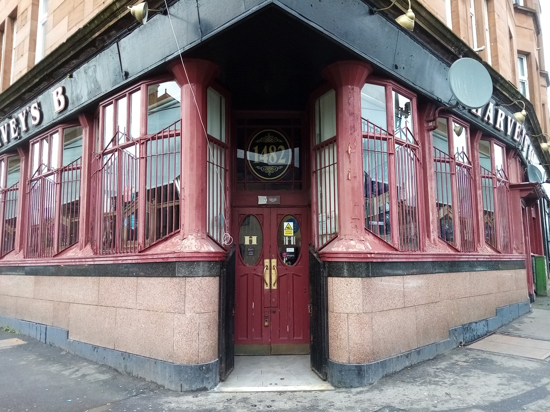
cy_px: 206
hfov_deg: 67.3
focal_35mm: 26
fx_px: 413
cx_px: 275
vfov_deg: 53.1
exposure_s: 1/100
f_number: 1.8
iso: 155
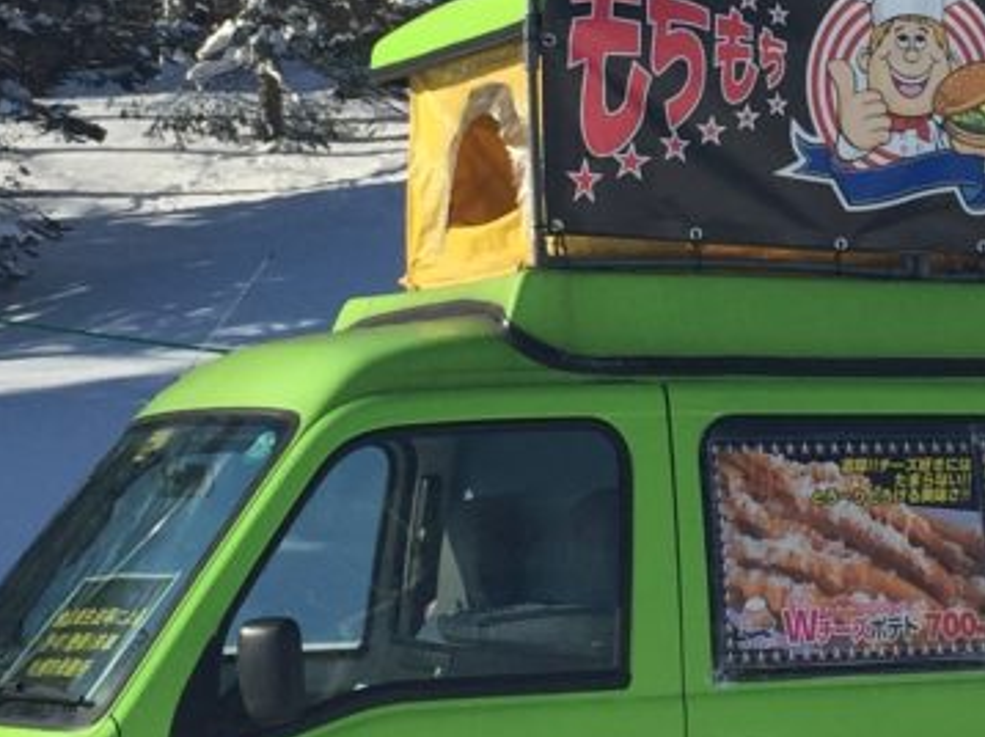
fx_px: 2360
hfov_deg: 23.5
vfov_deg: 17.7
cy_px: 542
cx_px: 636
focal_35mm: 83
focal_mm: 4.15
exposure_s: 1/3597
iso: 32
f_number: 2.2
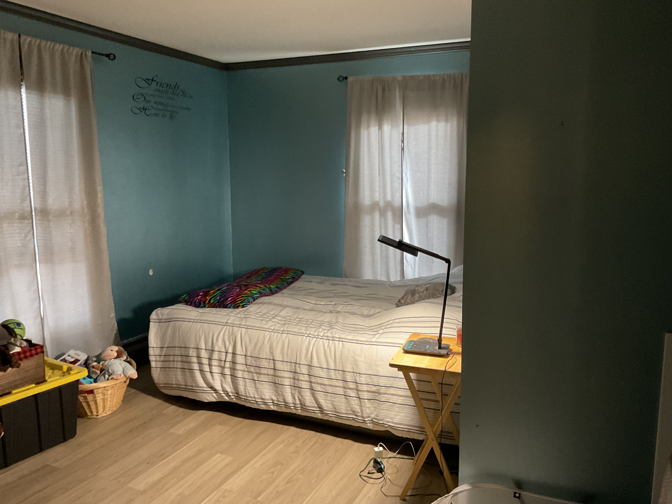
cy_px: 252
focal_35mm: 29
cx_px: 336
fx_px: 563
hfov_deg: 61.7
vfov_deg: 48.2
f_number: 1.8
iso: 320
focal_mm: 3
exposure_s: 1/30
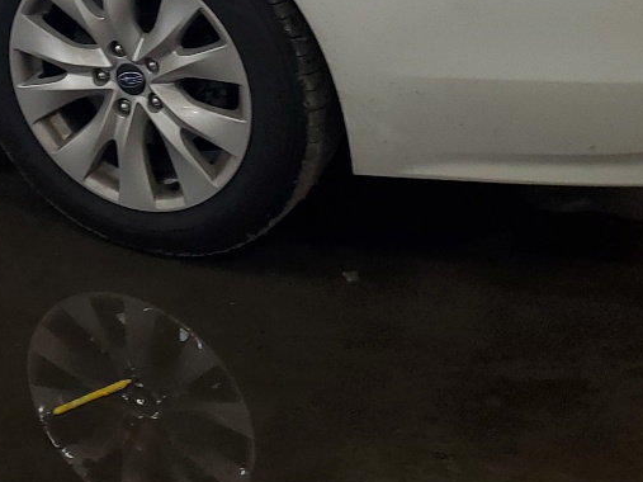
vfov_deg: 16.9
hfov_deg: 22.8
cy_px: -150
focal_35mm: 82
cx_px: -19
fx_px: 1523
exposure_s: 1/60.2
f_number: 1.5
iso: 56
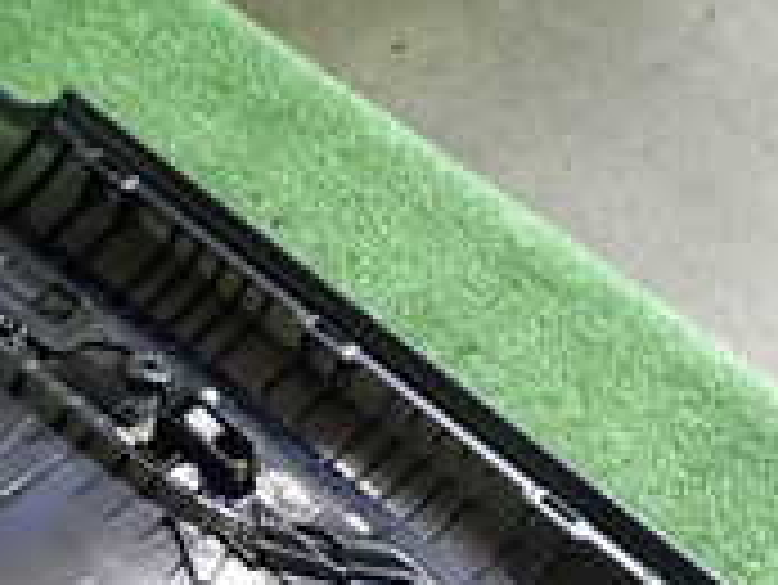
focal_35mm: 104
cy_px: 680
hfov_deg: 18.8
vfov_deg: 13.9
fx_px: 2339
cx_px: 193
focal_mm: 5.4
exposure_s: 1/30
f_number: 2.3
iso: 320
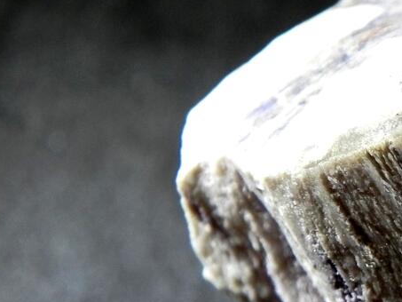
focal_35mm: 160
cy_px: 196
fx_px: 1859
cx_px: 476
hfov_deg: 12.1
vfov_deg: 9.3
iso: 160
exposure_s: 1/101
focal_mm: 10.3
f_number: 3.5
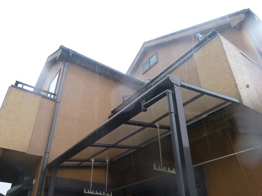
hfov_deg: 63.4
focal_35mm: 28
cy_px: 98
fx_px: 212
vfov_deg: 49.7
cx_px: 131
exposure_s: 1/100
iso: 100
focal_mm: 4.9
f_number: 3.3
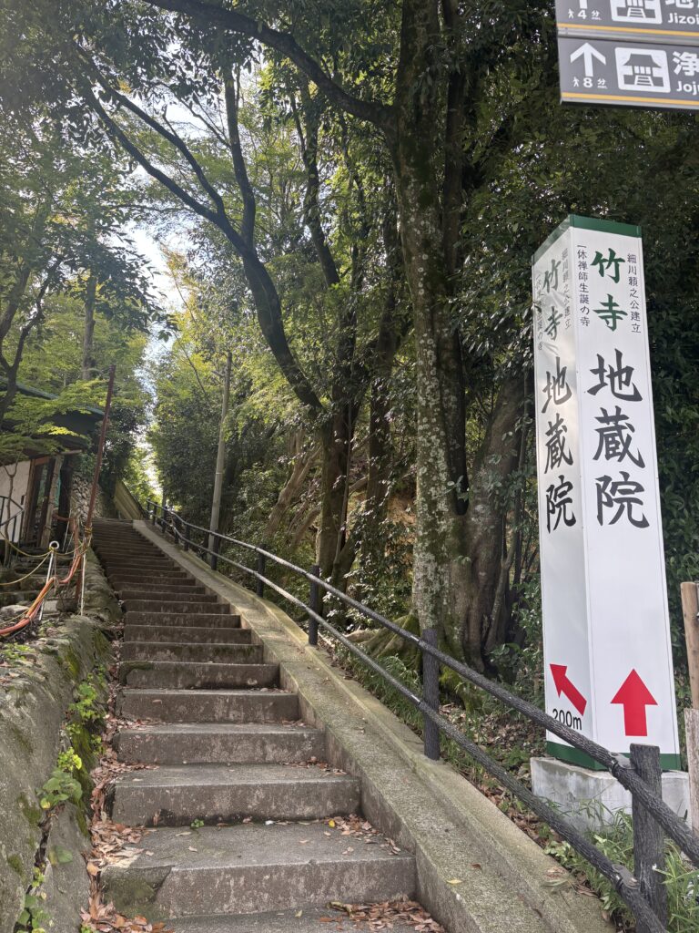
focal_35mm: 26
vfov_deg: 67.3
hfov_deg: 53.1
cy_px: 466
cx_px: 350
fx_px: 700
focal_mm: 5.96
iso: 50
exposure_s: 1/163
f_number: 1.6
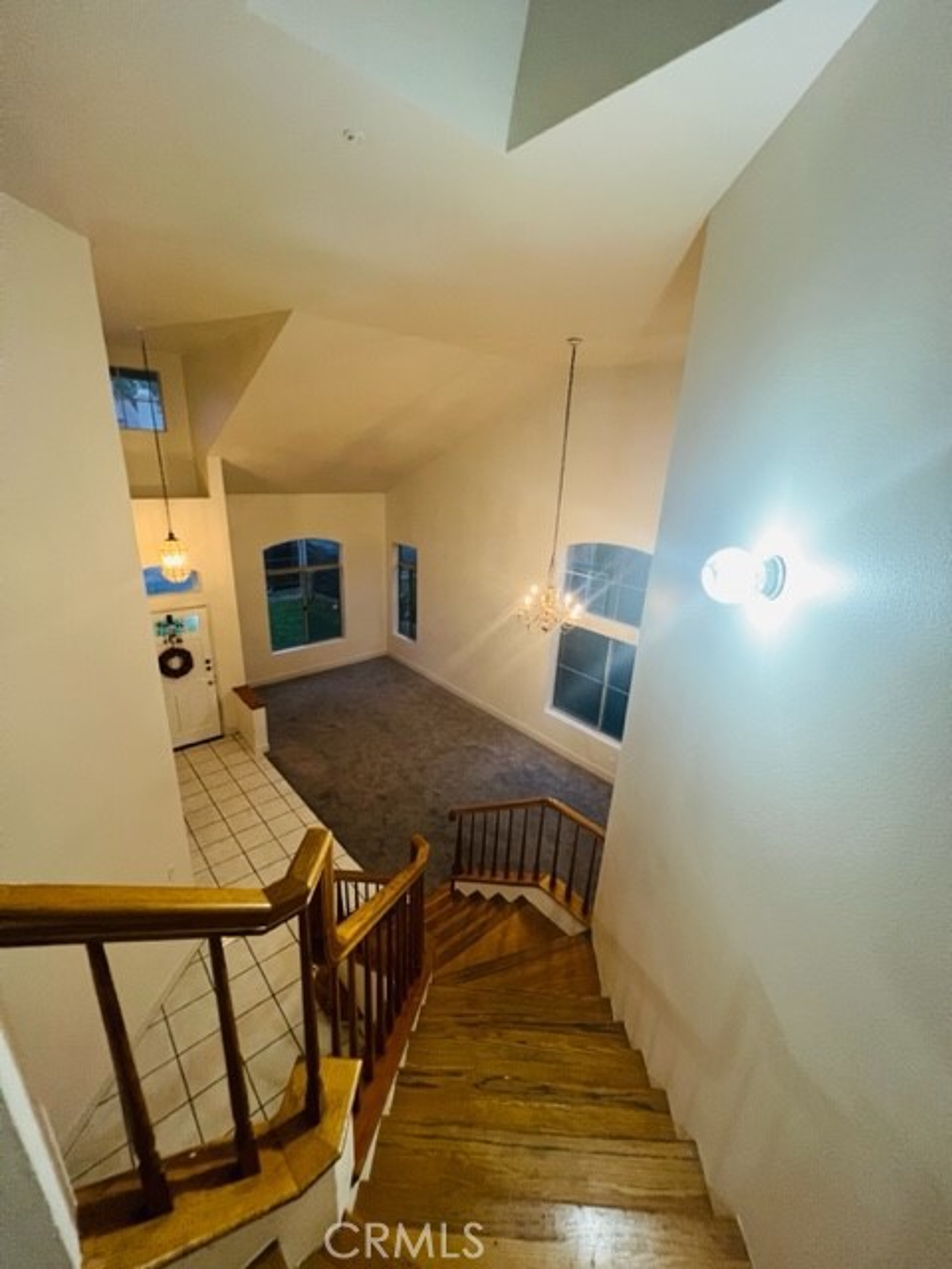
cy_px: 634
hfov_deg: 89.9
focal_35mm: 13
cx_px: 476
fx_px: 477
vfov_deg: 106.2
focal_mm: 1.57
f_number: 1.8
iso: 400
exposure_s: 1/60
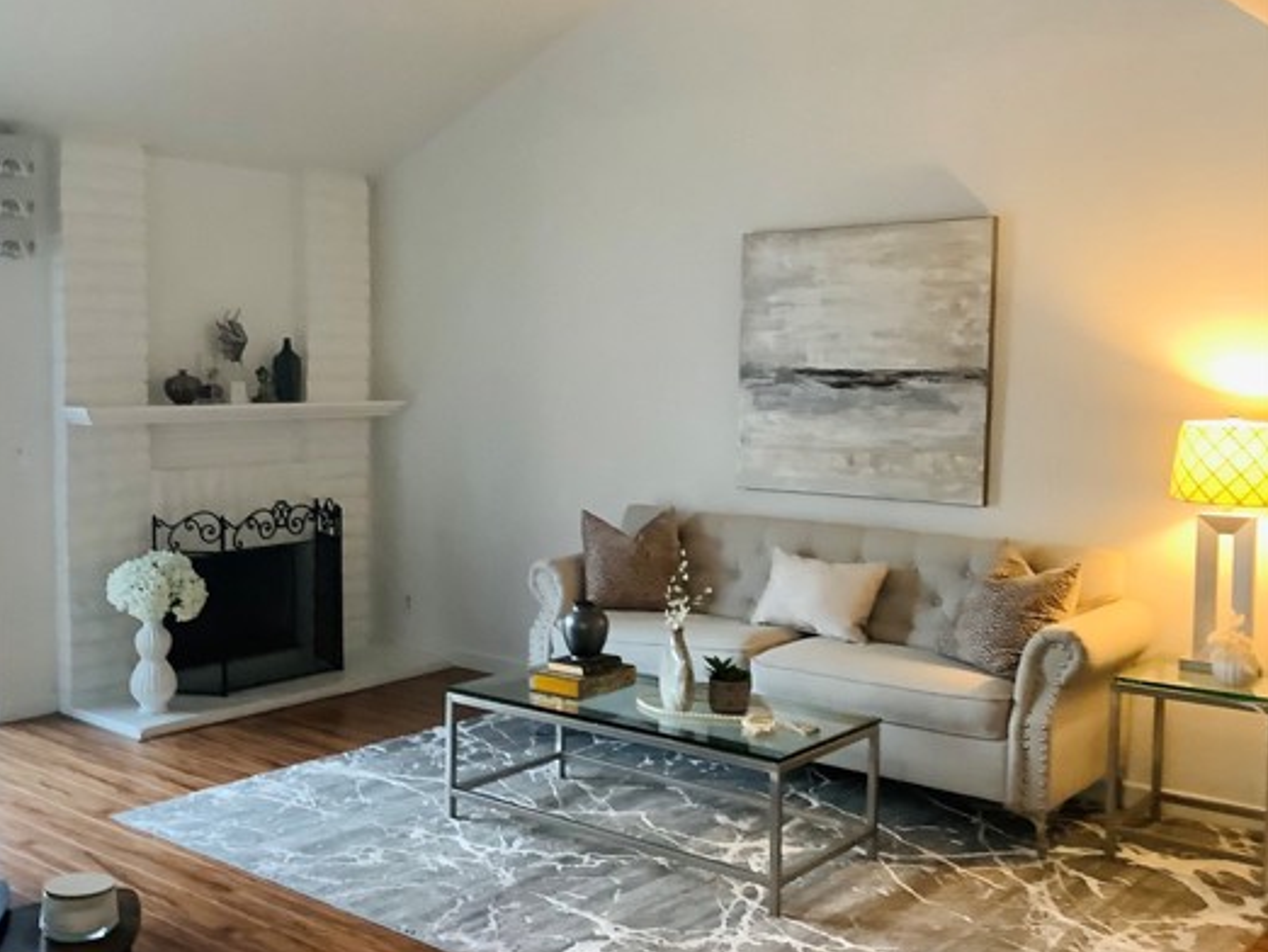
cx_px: 500
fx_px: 1393
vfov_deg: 37.7
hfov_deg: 48.6
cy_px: 459
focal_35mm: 38
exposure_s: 1/33
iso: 320
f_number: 2.4
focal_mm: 3.3
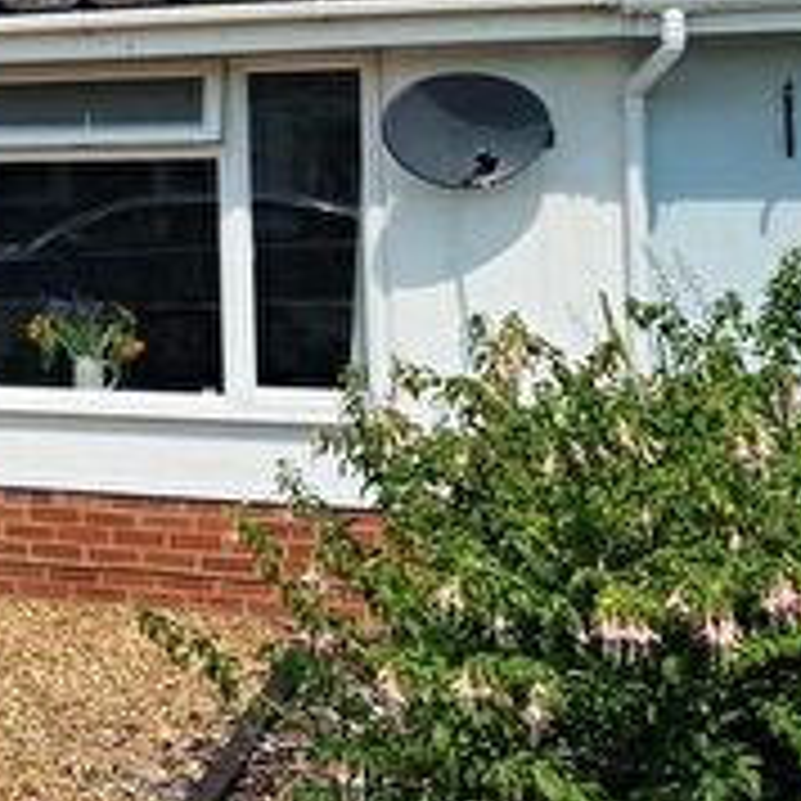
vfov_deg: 21.3
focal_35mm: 80
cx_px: -580
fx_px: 2094
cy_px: 115
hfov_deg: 17.9
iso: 50
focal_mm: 6.4
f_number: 1.8
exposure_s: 1/1940
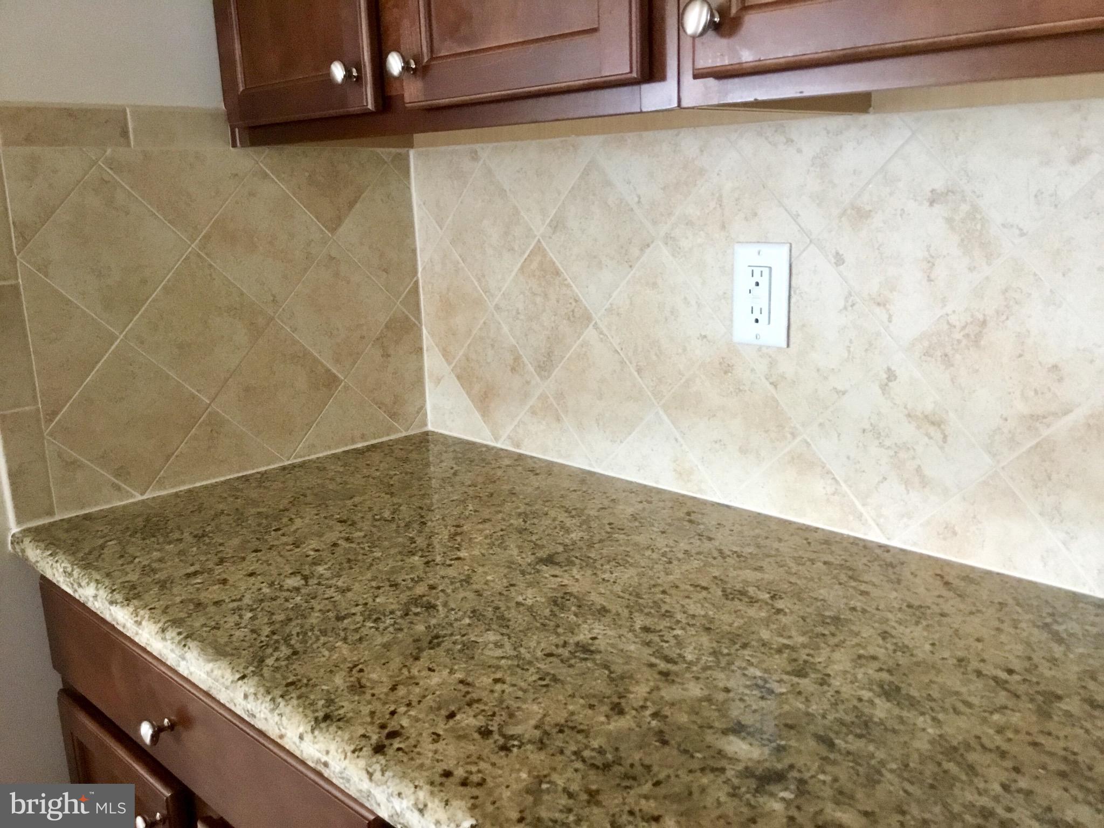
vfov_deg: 45.4
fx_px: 989
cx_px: 552
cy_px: 414
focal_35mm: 31
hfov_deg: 58.4
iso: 160
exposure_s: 1/30
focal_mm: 3.3
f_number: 2.4
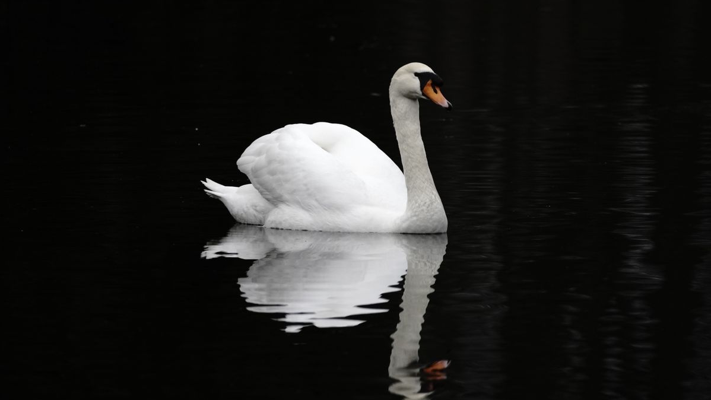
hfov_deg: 3.9
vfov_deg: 2.2
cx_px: 356
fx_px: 10388
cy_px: 175
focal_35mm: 551
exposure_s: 1/500
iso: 1250
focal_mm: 350
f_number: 6.3
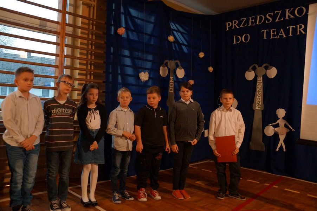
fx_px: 264
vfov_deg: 43.5
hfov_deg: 62.0
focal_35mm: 30
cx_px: 158
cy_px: 106
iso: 3200
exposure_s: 1/160
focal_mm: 20
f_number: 4
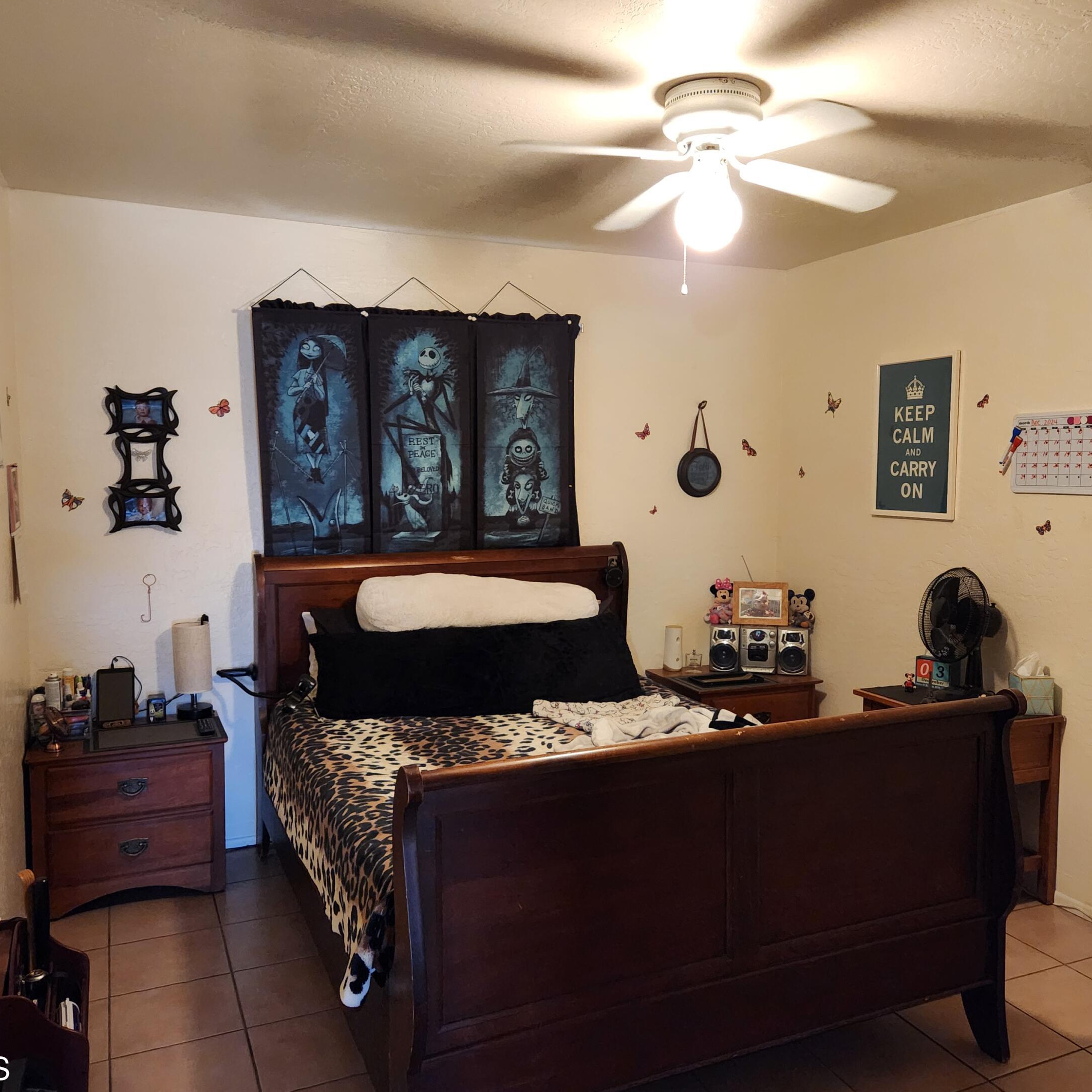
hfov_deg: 57.3
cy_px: 557
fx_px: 999
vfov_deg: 57.3
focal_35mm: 28
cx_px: 573
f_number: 1.8
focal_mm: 5.4
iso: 1000
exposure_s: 1/120
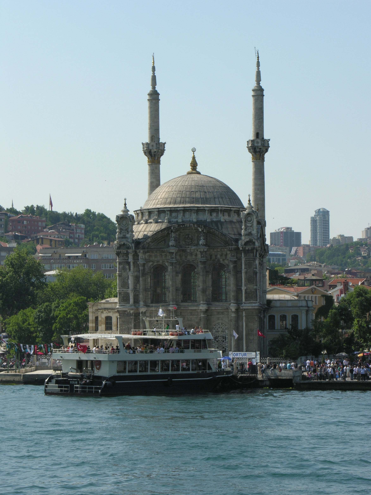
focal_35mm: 115
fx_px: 1643
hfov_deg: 12.9
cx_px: 186
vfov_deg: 17.1
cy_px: 248
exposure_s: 1/201
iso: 50
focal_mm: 29.3
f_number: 7.4
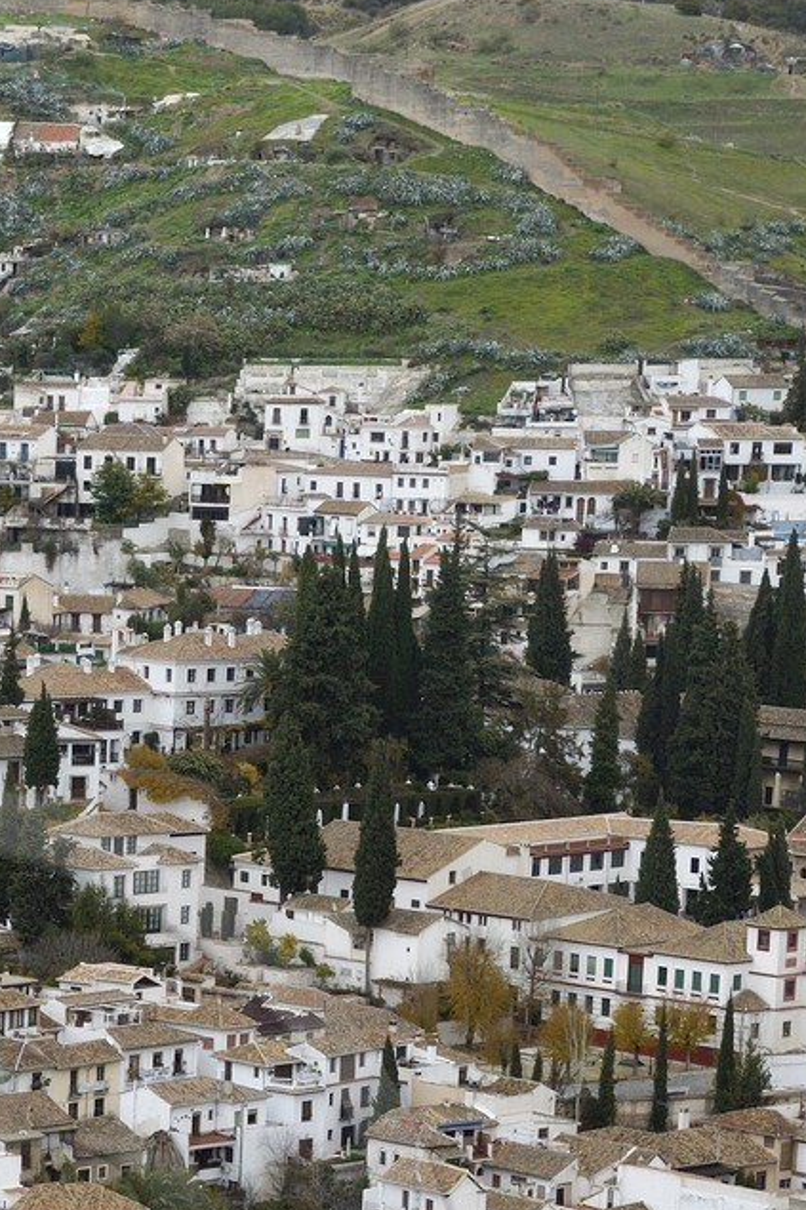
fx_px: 4401
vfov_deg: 15.2
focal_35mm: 131
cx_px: -123
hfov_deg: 10.3
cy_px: 1372
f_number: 8
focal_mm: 52
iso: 800
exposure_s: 1/160
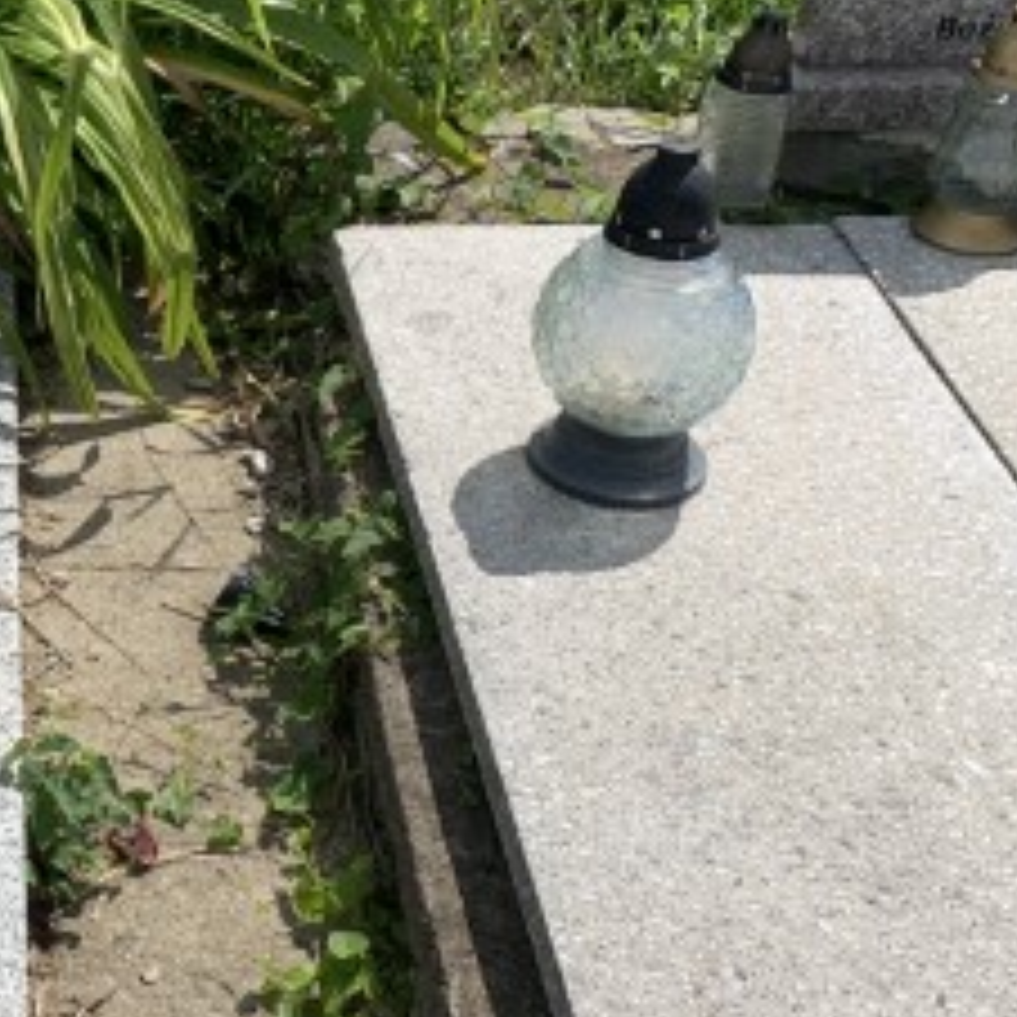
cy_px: 450
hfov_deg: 23.2
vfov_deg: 26.5
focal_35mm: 65
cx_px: -338
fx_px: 2161
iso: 25
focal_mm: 4.25
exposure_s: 1/3401
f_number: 1.8
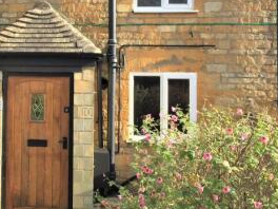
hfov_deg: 29.3
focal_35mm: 64
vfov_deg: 22.7
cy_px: 55
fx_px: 514
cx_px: 38
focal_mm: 4.15
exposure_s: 1/842
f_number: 2.2
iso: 32
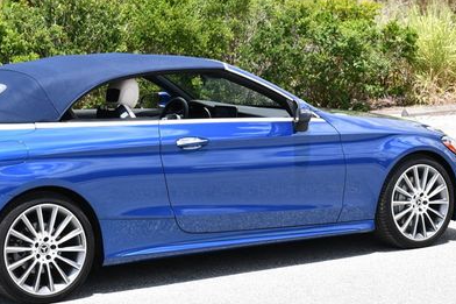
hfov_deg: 20.7
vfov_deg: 13.9
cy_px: 97
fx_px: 1241
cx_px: 128
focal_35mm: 98
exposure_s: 1/250
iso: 125
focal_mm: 30
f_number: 8
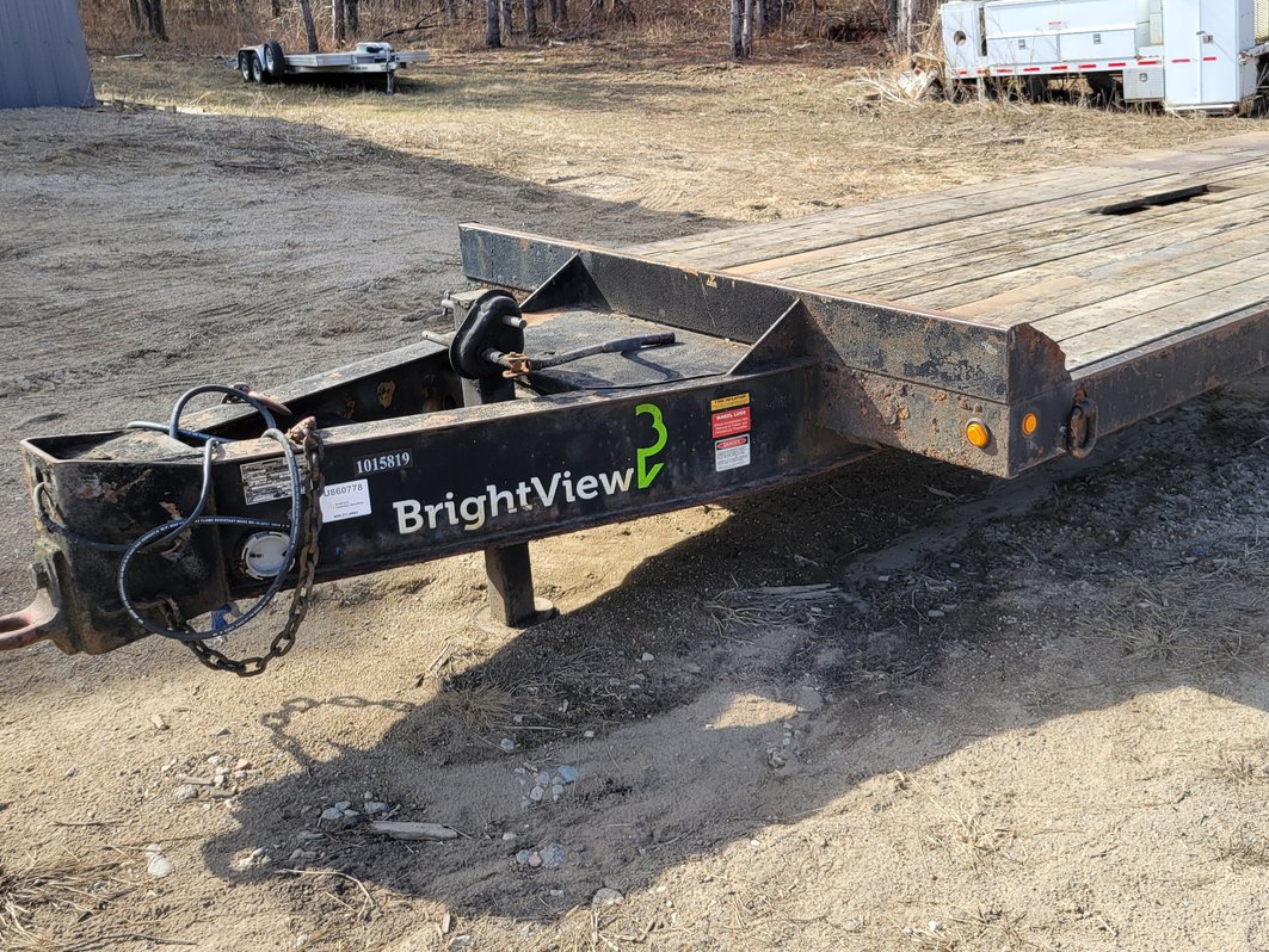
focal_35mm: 37
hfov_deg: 49.2
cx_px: 857
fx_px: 1357
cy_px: 418
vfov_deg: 38.6
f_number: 1.8
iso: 40
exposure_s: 1/654
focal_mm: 5.4
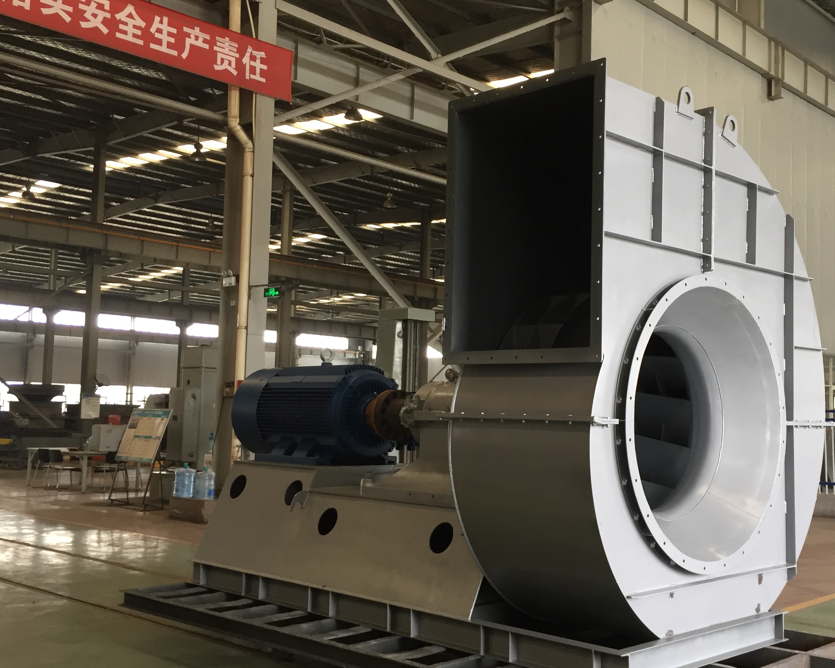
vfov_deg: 38.2
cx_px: 508
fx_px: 964
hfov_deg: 46.5
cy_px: 349
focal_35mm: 39
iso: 80
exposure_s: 1/33
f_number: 2.2
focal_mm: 4.15
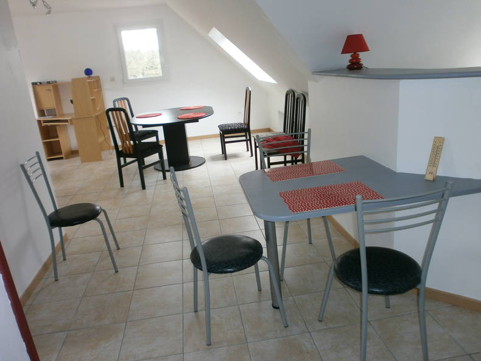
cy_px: 180
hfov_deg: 65.3
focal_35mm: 27
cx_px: 240
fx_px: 375
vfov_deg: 51.3
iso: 100
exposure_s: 1/30
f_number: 2.9
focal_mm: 4.8
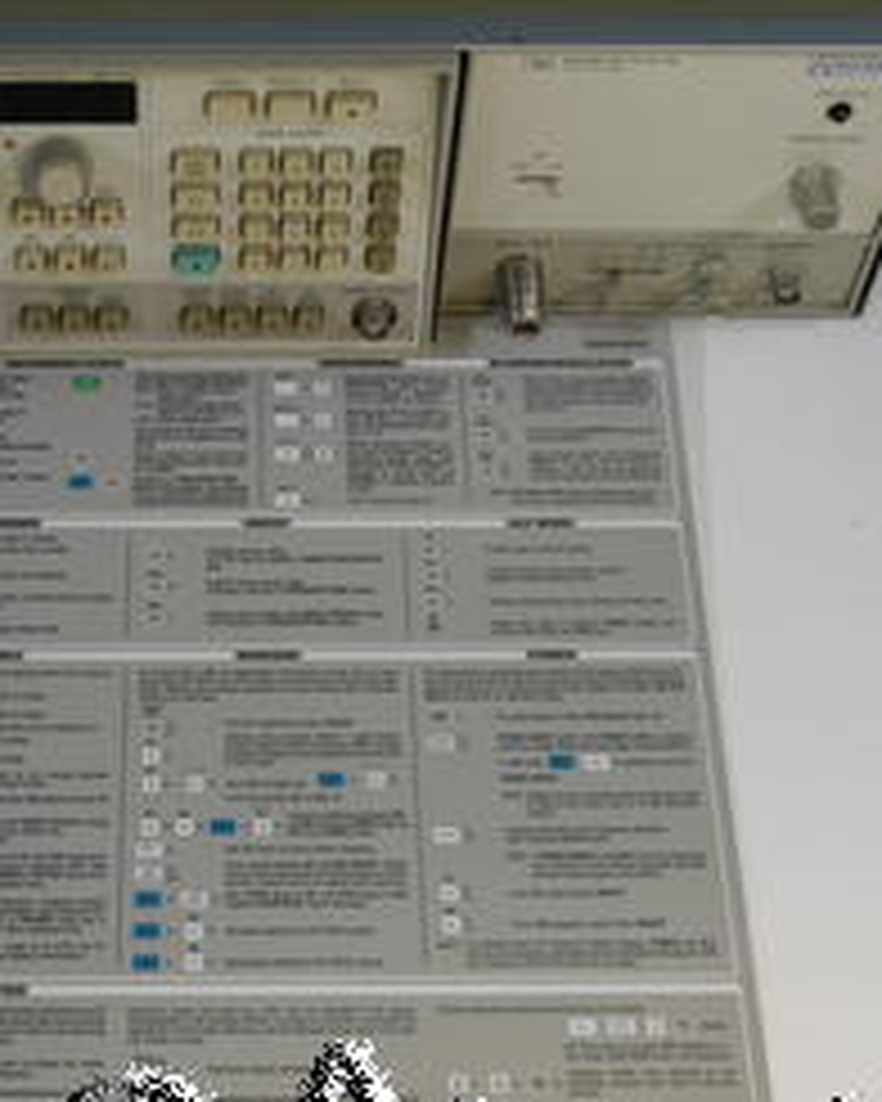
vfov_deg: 28.3
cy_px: 621
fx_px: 2186
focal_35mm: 67
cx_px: 238
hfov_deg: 22.6
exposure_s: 1/6
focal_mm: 21
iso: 400
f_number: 13
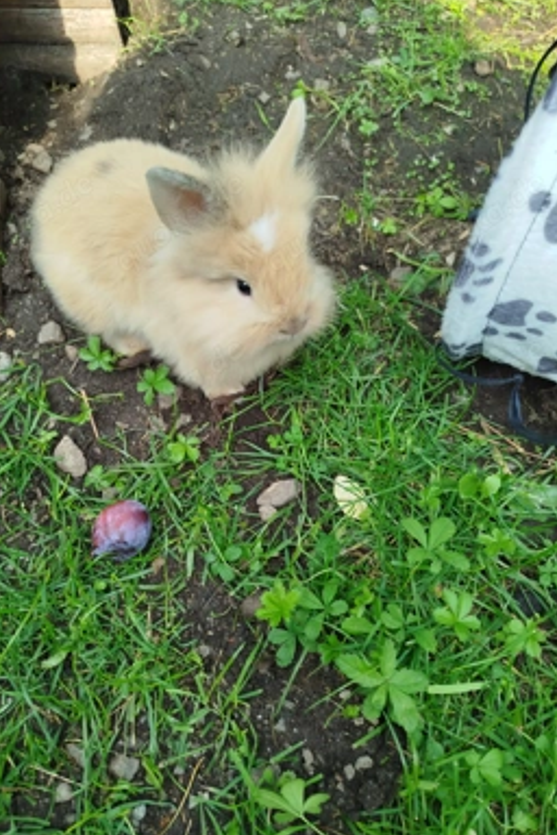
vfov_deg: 69.4
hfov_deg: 49.5
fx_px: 603
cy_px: 422
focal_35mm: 26
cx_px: 259
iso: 50
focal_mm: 5.31
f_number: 1.7
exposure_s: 1/109
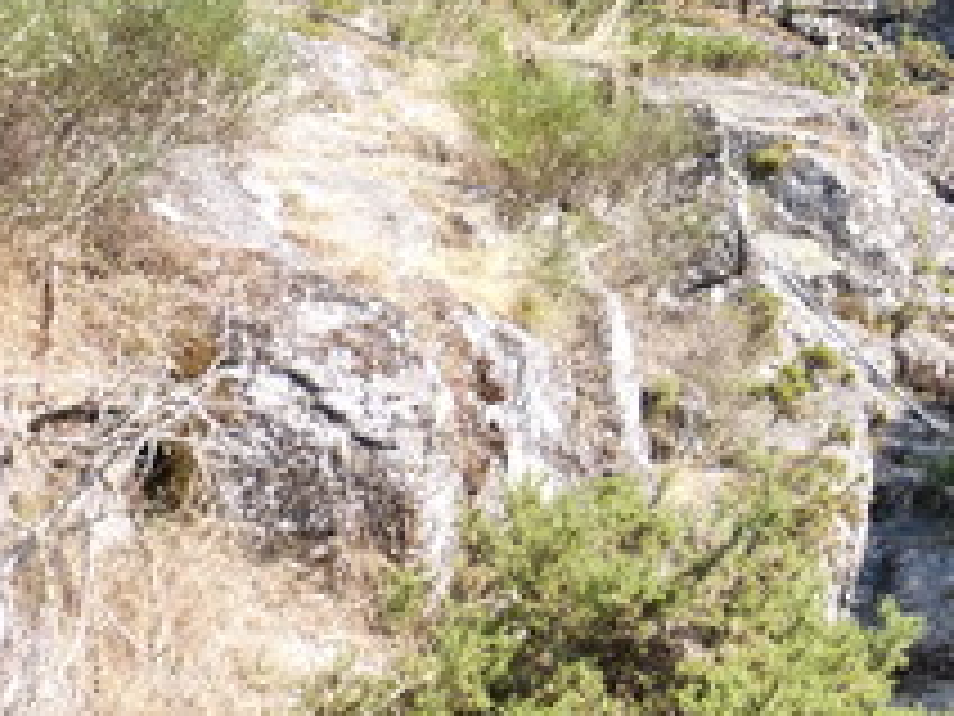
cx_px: 1098
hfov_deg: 29.0
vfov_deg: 22.9
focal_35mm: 59
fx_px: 1626
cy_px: -124
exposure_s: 1/250
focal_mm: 4.5
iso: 160
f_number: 4
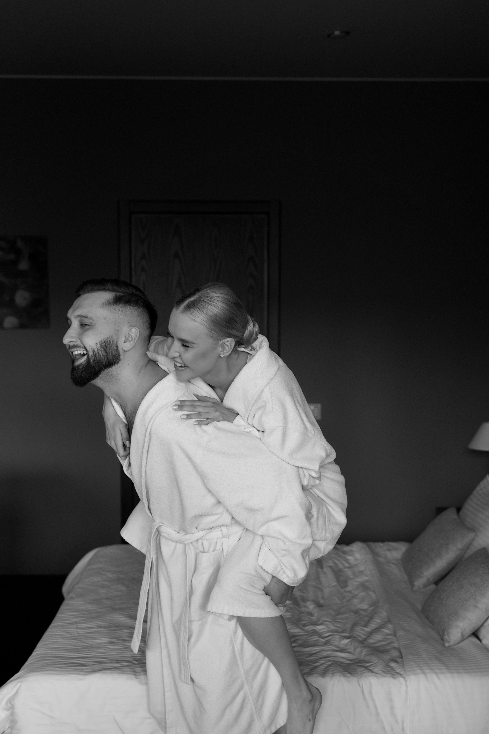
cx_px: 272
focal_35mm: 51
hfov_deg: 26.5
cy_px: 418
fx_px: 1039
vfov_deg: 38.8
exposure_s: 1/500
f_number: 2.8
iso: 1000
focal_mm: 42
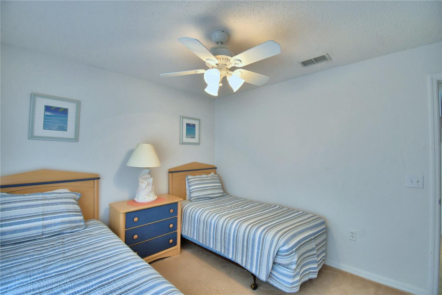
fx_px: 184
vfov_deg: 77.3
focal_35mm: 15
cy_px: 148
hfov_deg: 100.4
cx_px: 221
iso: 400
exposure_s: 1/80
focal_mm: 10
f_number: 4.5
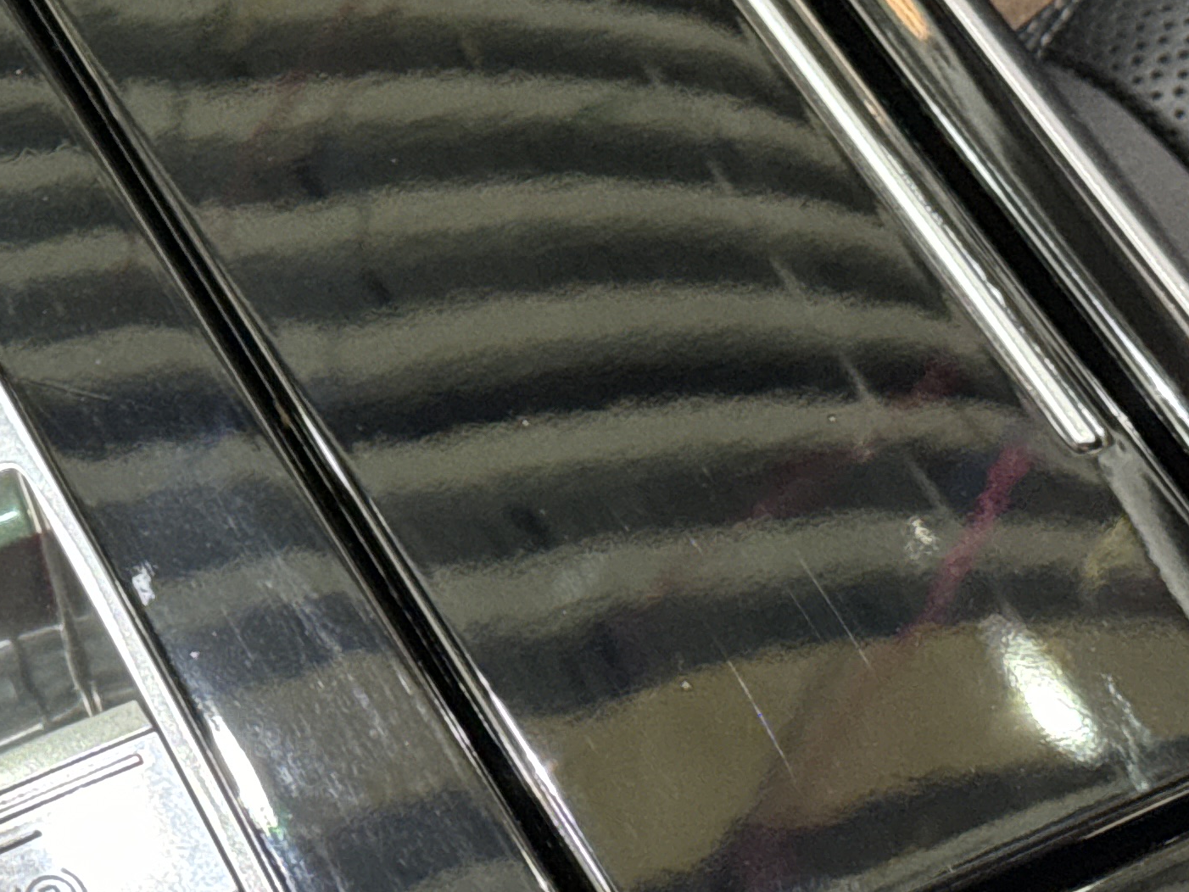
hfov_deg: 14.0
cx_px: -113
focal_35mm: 138
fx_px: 4741
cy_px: 195
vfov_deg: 10.7
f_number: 1.78
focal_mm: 6.86
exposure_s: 1/33
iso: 500
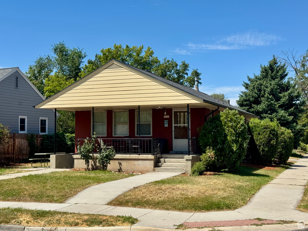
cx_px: 154
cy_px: 116
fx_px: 427
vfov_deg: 30.3
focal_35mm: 48
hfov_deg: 39.7
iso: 64
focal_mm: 6.76
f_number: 1.78
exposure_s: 1/4975
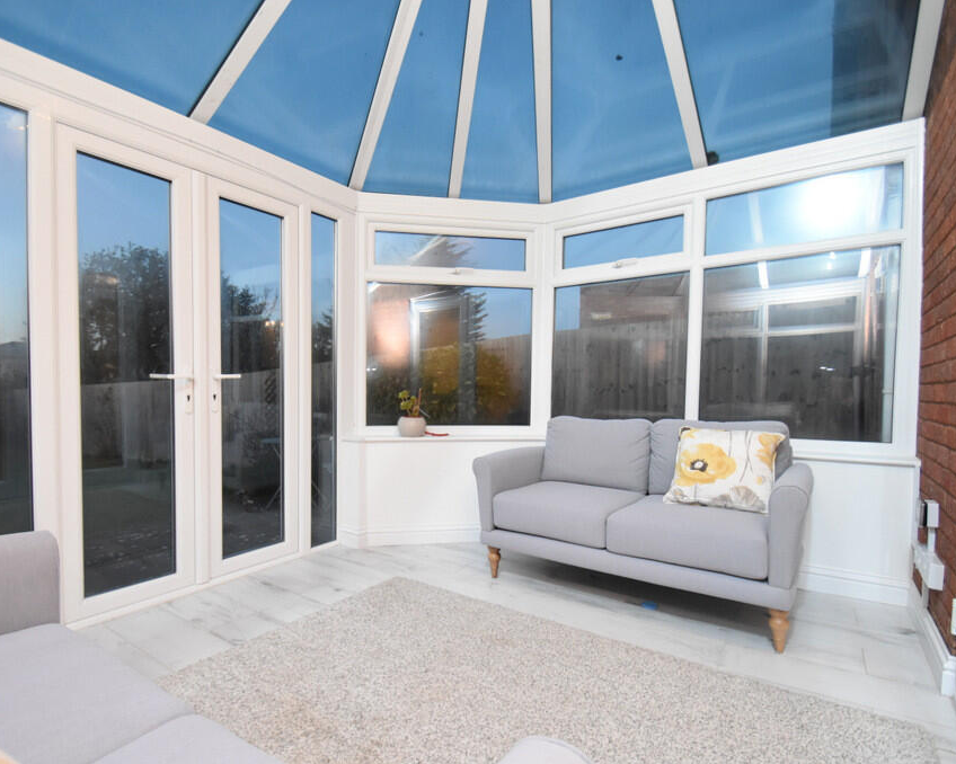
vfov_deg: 77.0
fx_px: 481
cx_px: 464
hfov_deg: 89.6
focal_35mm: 17
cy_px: 384
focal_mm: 10
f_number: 4
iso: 1600
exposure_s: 1/125
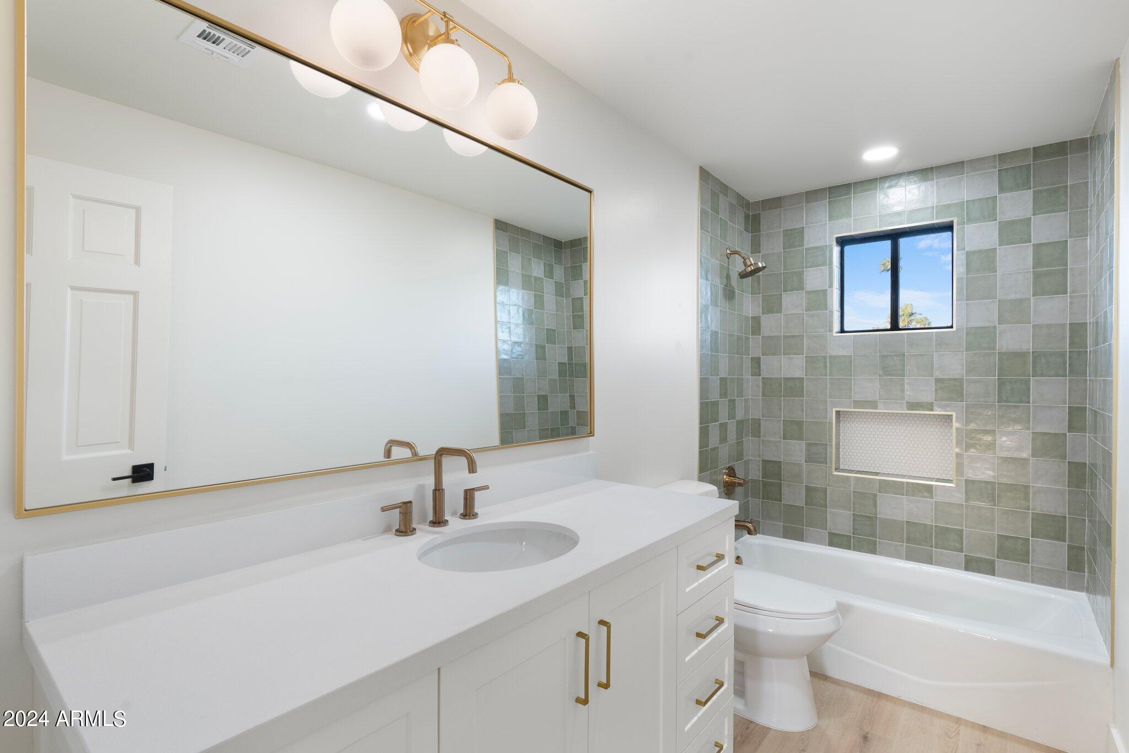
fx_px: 533
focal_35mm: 17
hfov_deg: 93.3
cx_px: 564
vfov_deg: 70.4
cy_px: 376
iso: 800
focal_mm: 17
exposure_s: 1/3
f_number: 8
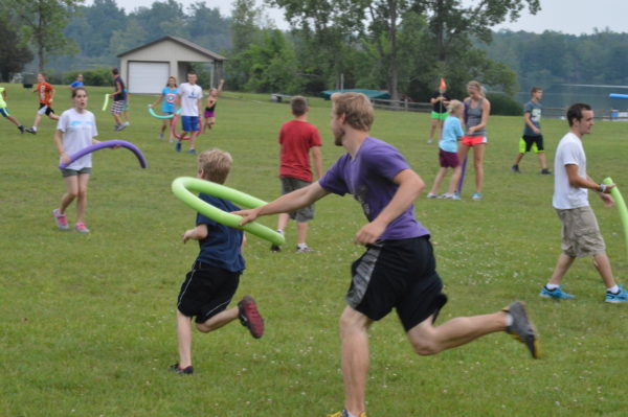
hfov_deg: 20.6
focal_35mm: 99
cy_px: 208
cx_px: 314
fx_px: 1726
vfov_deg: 13.8
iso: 2800
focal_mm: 66
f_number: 25
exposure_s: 1/250
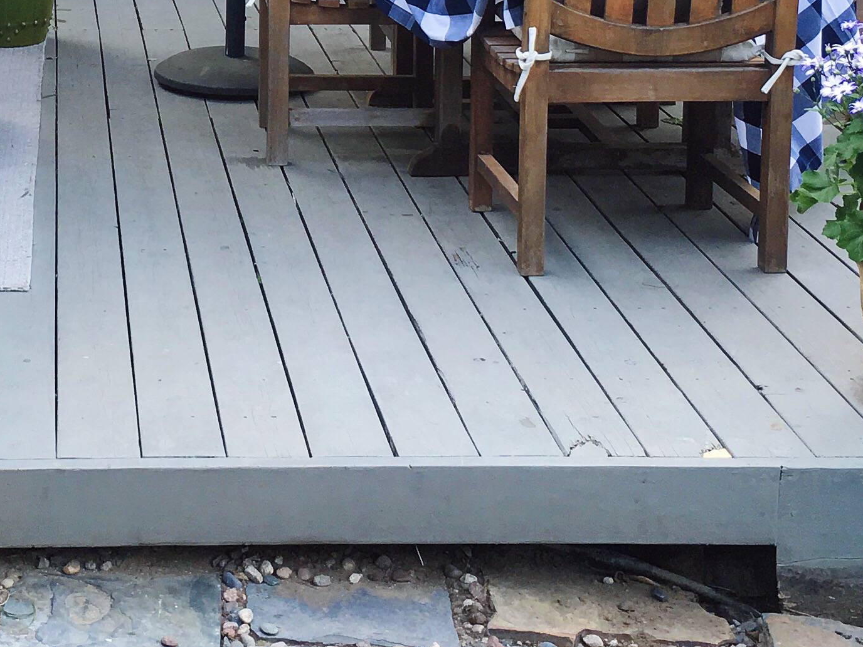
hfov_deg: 22.7
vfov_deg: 16.6
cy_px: -147
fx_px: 2119
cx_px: 162
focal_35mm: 85
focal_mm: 4.15
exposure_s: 1/120
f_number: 2.2
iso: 32
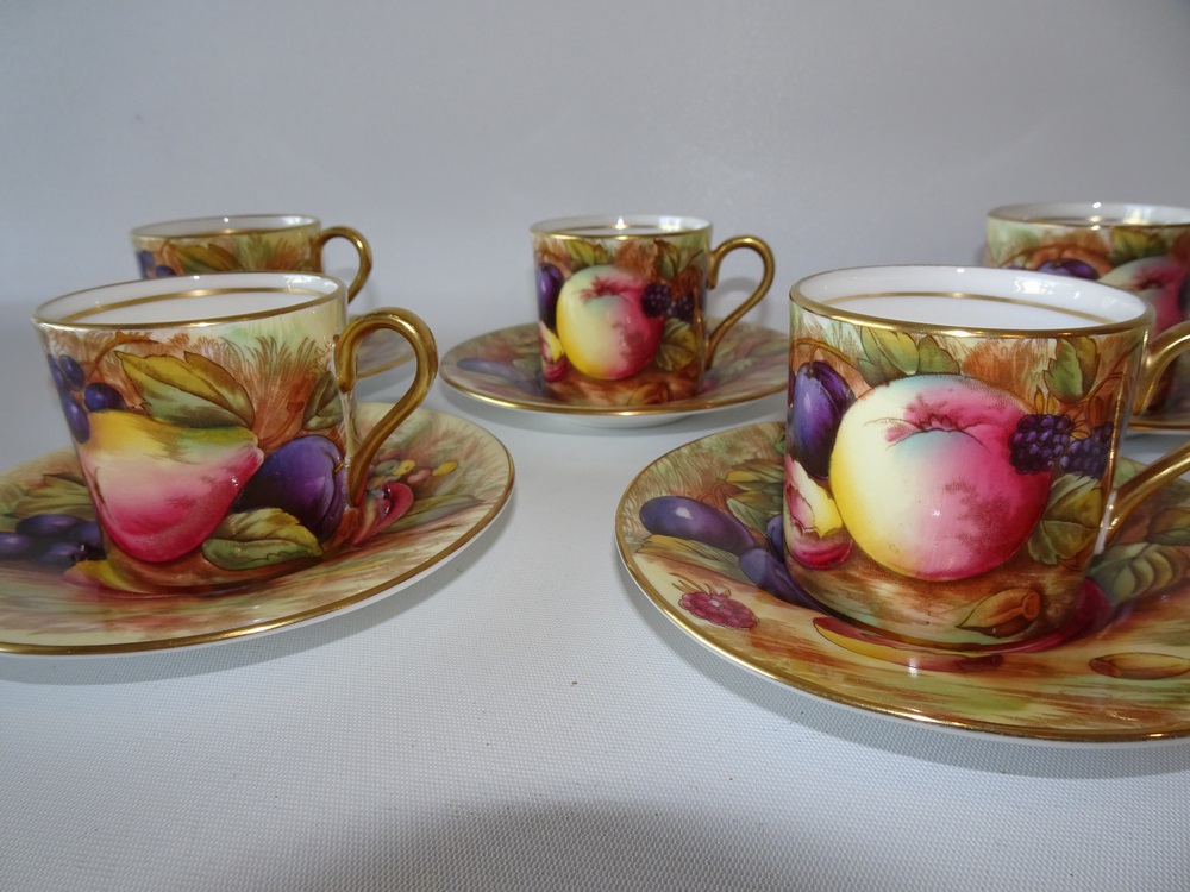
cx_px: 595
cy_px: 446
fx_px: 825
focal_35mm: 24
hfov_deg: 71.6
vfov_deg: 56.8
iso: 80
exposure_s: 1/30
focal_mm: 4.1
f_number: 3.5
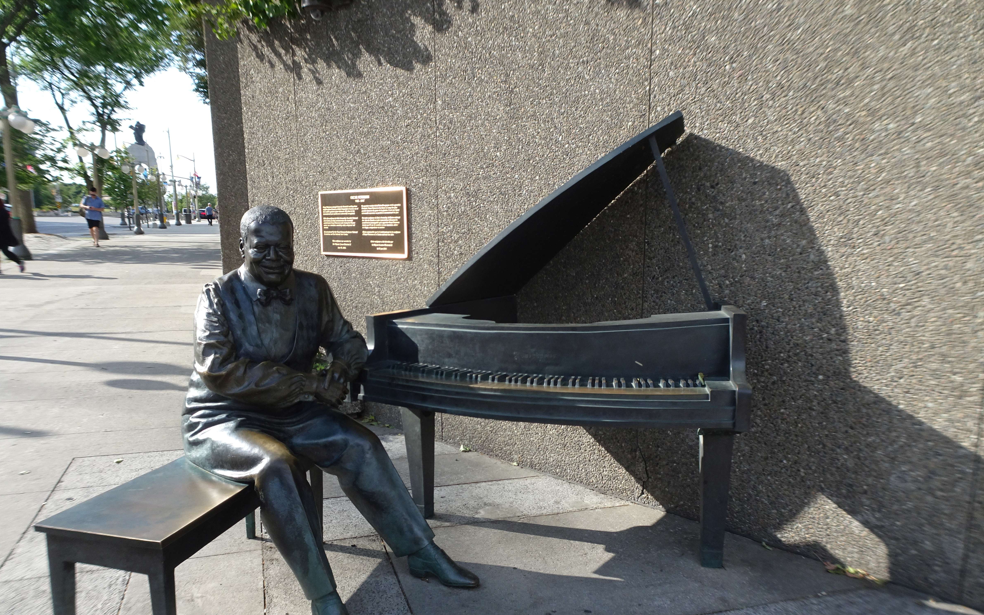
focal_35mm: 26
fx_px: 697
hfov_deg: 70.4
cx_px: 488
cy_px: 372
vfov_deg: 47.3
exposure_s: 1/250
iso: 80
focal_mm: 4.16
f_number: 3.5
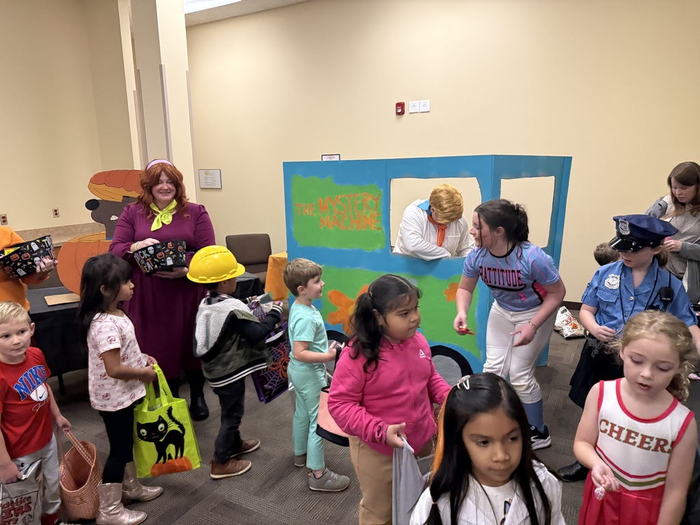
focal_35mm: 24
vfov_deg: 56.8
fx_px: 485
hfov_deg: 71.6
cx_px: 350
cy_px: 262
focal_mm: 6.76
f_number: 1.78
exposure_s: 1/57
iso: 800
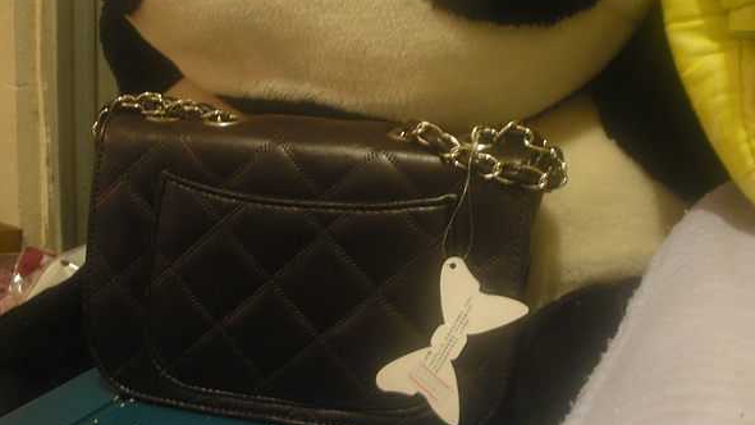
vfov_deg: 23.5
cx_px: 381
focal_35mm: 51
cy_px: 174
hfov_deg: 40.6
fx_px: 1021
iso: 200
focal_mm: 7.7
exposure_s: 1
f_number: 3.5
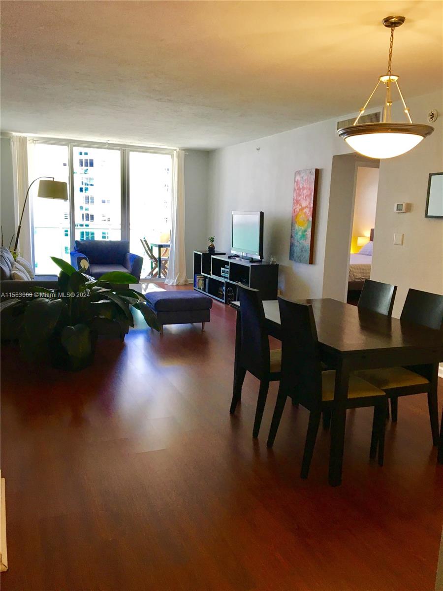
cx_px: 222
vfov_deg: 61.7
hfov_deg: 48.2
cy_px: 296
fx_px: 495
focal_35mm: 29
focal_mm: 4.15
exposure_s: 1/30
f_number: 2.2
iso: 32
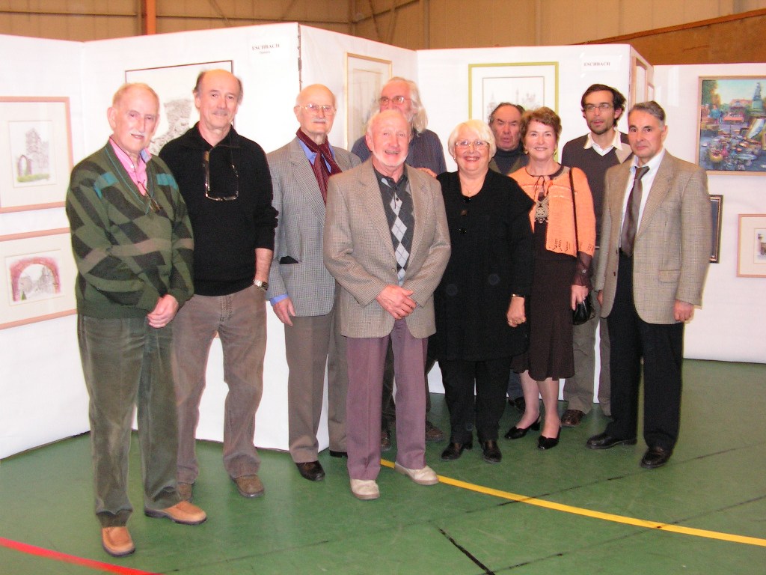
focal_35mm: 36
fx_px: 797
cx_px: 383
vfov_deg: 39.7
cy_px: 288
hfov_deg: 51.4
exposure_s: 1/40
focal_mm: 6
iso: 200
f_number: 3.2
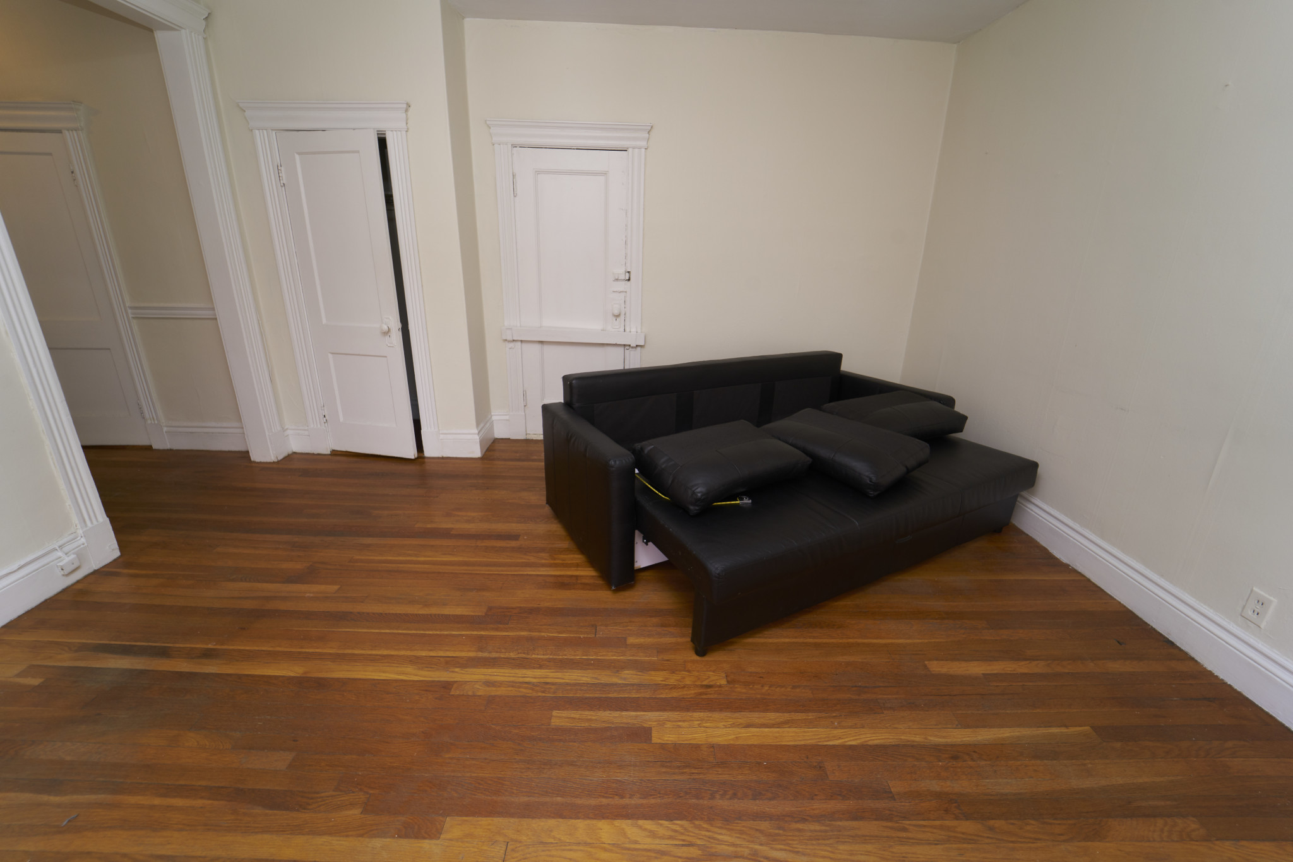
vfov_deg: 81.2
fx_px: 503
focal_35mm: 14
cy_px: 431
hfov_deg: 104.2
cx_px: 646
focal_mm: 14
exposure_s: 1/30
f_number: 7.1
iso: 250
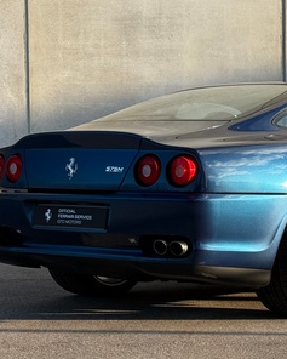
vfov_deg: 16.9
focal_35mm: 114
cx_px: 277
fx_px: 1210
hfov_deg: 13.4
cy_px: 182
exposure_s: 1/549
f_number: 1.78
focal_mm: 6.76
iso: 64
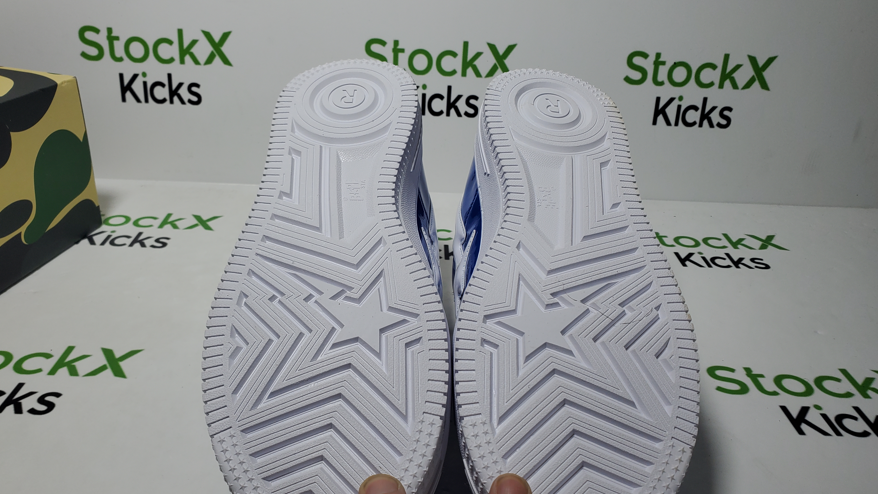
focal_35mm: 29
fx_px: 675
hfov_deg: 66.1
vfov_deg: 40.0
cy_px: 290
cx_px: 445
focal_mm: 4.3
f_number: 2.4
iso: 50
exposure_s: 1/408
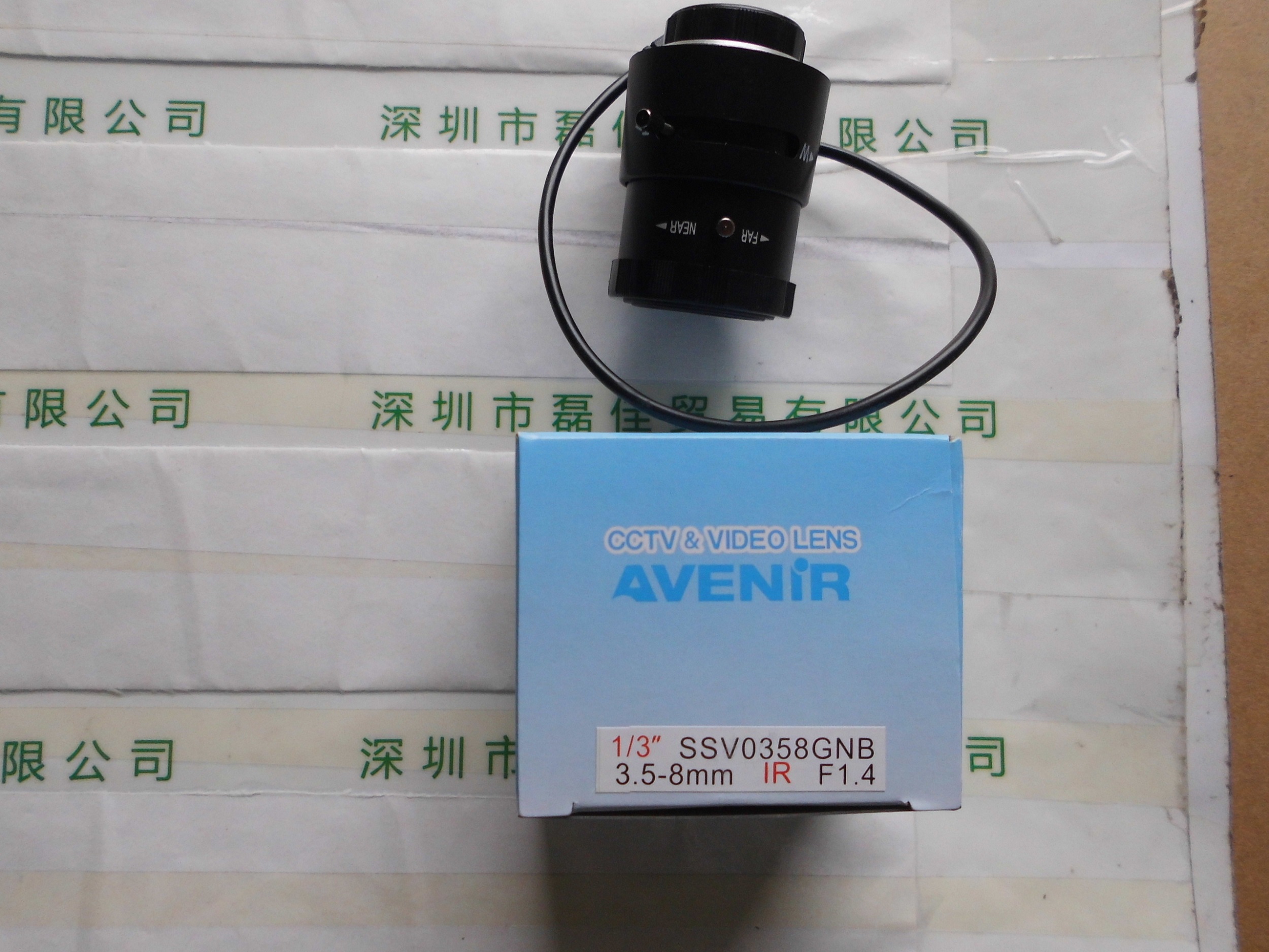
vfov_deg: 53.1
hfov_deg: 67.3
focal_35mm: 26
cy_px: 476
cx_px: 634
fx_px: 953
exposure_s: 1/60
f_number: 3.2
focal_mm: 4.6
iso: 100
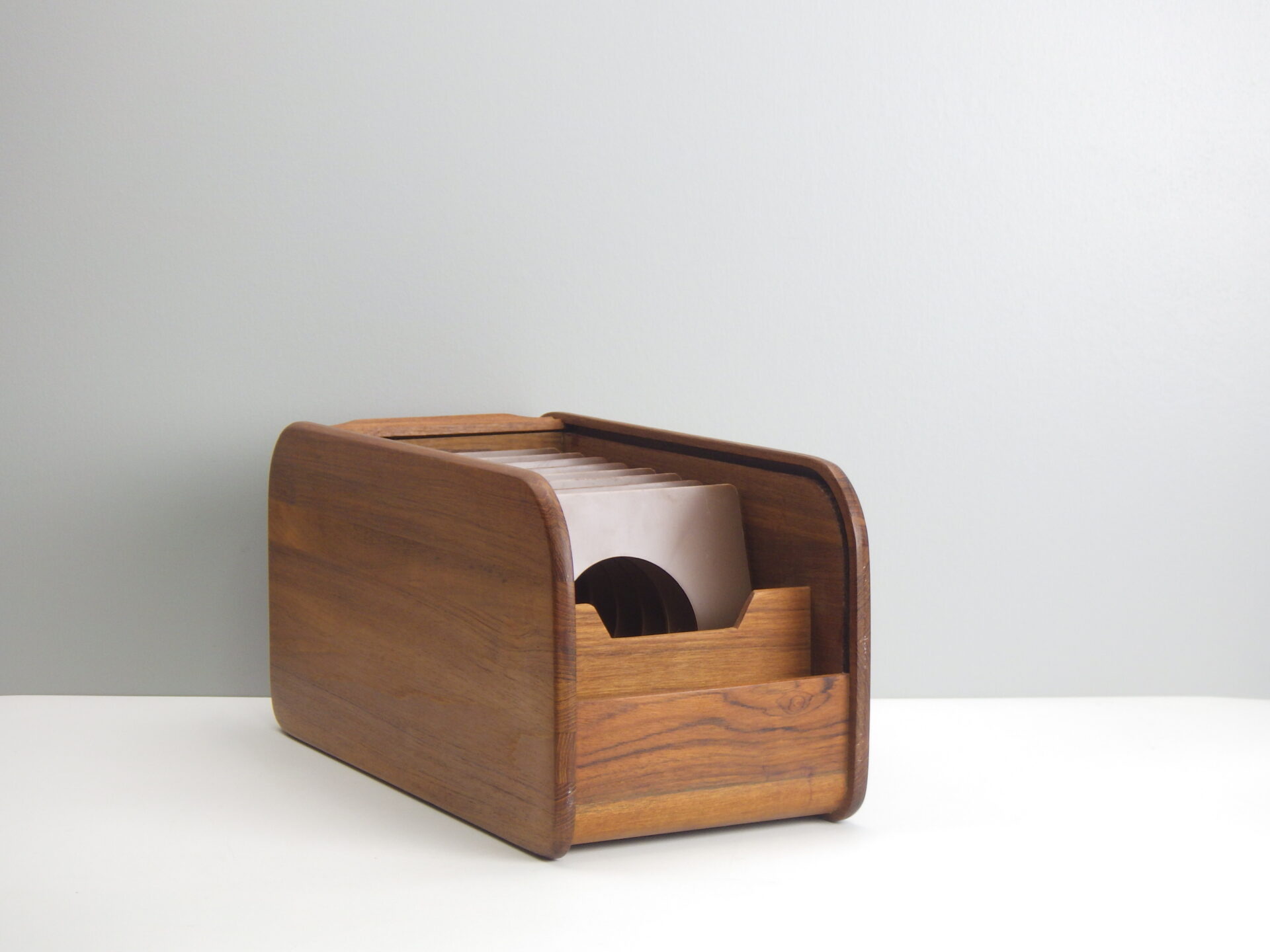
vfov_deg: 19.1
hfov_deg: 25.3
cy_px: 476
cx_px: 635
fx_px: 2825
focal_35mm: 77
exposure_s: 1/20
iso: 125
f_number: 4.8
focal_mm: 13.7
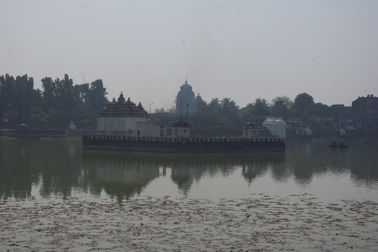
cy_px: 126
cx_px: 189
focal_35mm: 82
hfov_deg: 24.6
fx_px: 866
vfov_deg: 16.6
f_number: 9.5
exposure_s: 1/180
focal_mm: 55
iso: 100
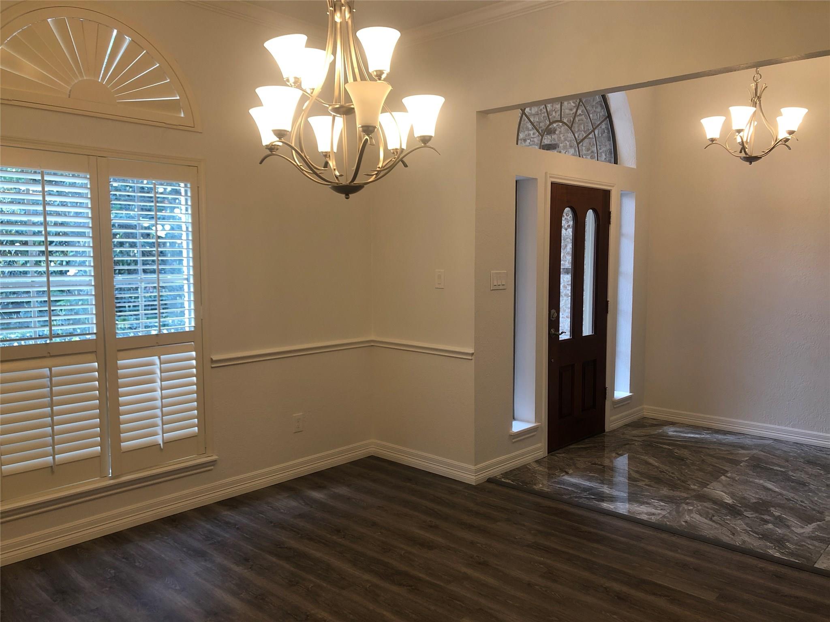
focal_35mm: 28
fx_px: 671
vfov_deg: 49.7
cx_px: 415
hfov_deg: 63.4
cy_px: 311
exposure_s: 1/40
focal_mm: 4
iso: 25
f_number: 1.8
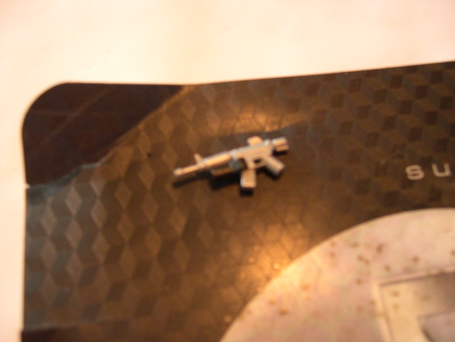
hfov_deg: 49.0
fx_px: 499
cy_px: 171
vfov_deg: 37.7
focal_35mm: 38
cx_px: 228
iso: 400
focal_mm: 8
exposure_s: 1/32.8
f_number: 2.8
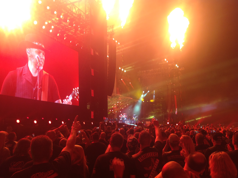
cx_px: 119
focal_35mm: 35
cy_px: 89
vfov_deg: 40.6
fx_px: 240
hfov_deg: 52.7
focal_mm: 4.28
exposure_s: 1/30
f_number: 2.4
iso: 64
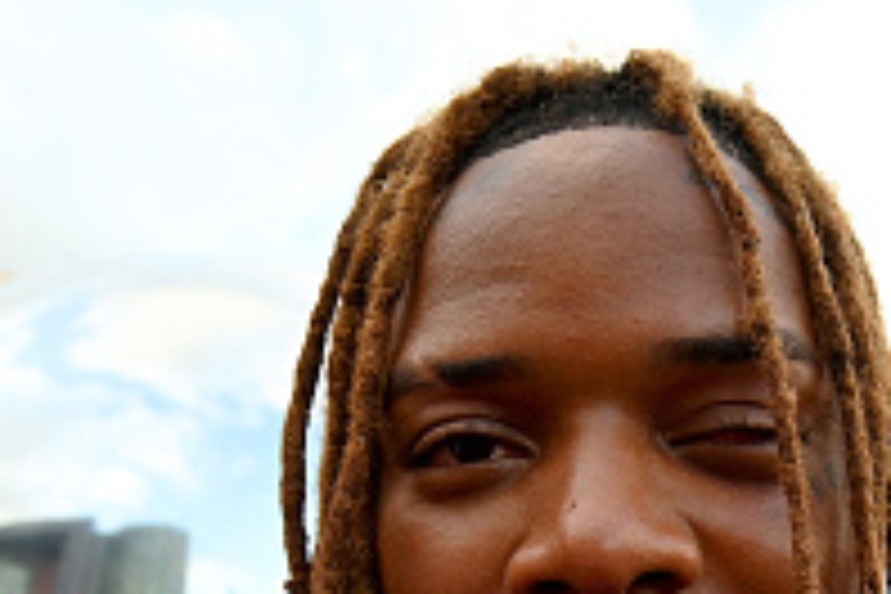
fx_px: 1039
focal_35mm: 42
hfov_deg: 42.3
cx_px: 814
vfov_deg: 27.1
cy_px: 760
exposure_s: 1/400
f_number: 5
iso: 720
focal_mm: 14
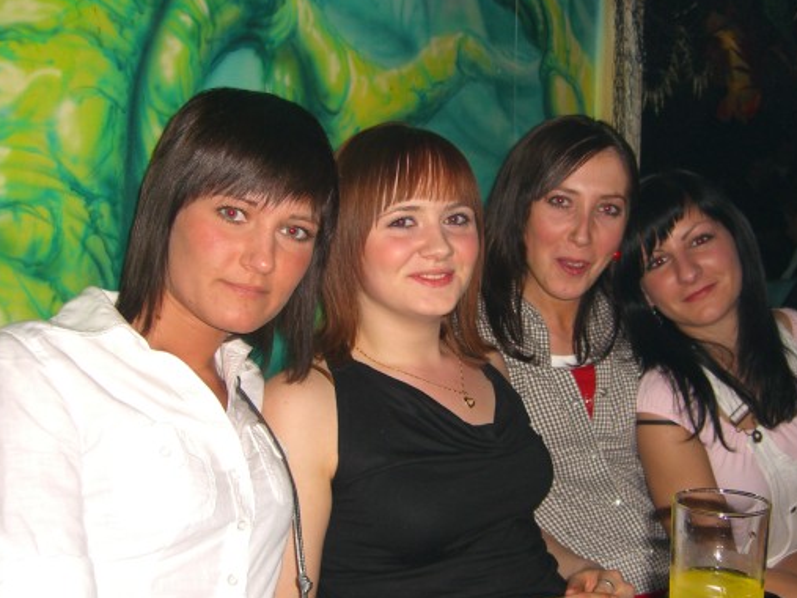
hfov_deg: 42.0
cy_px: 329
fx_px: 1036
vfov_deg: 32.1
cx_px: 434
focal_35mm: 45
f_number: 2.8
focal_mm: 7.9
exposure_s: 1/60
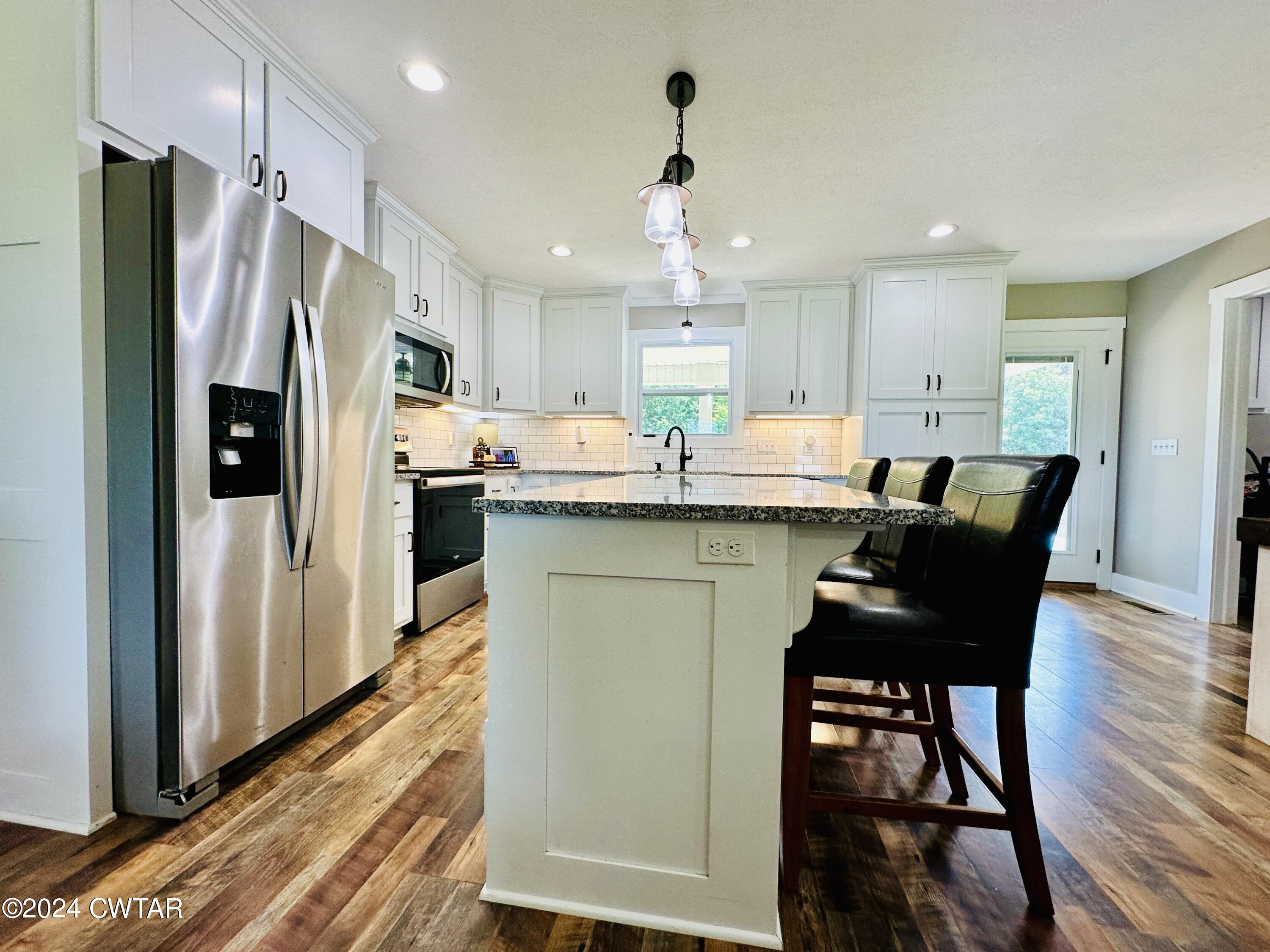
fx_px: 514
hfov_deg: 102.1
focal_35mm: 14
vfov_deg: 85.7
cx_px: 635
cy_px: 476
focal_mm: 2.22
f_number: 2.2
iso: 125
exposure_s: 1/120
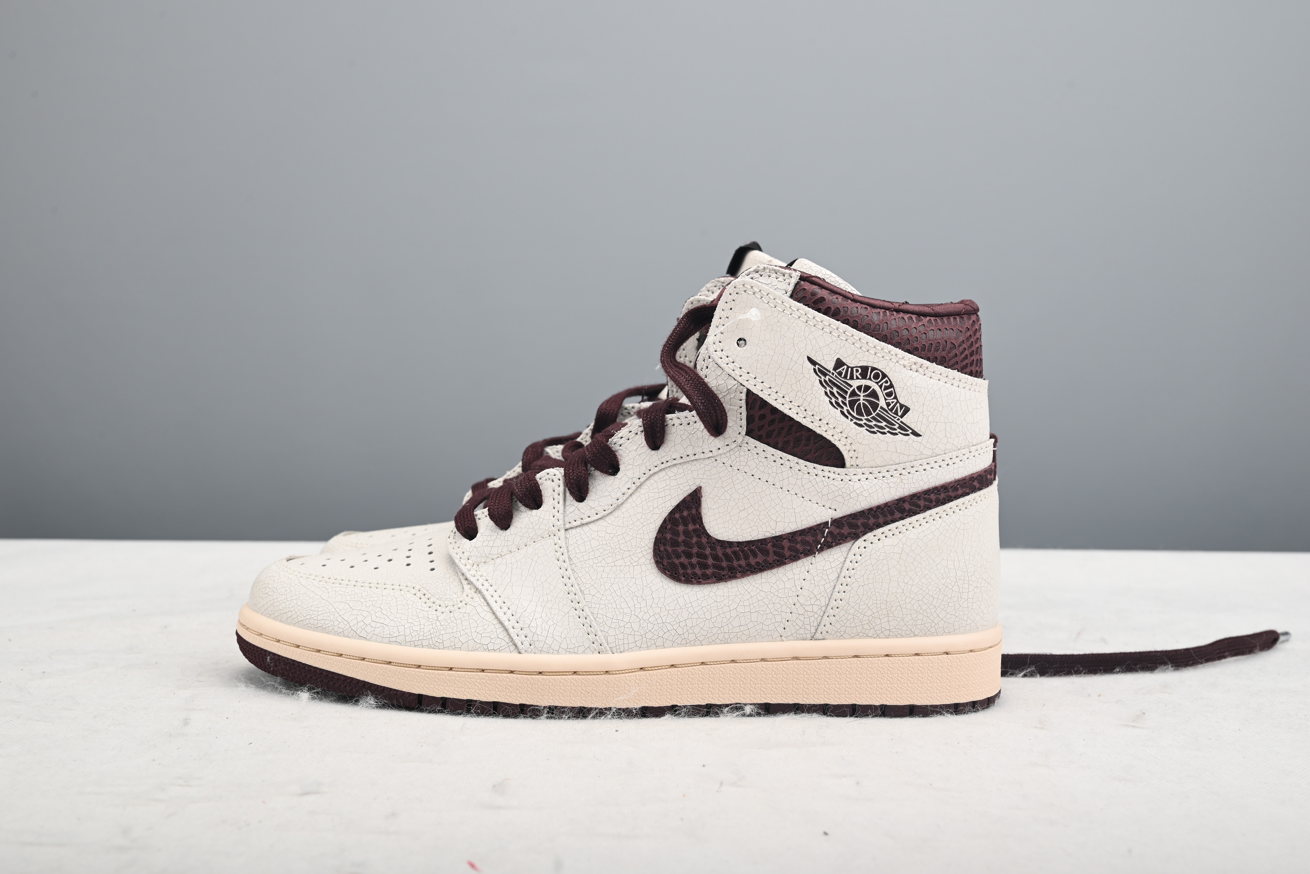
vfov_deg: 33.4
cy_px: 437
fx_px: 1456
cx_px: 655
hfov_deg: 48.4
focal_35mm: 40
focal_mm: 40
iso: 100
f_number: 11
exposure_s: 1/200
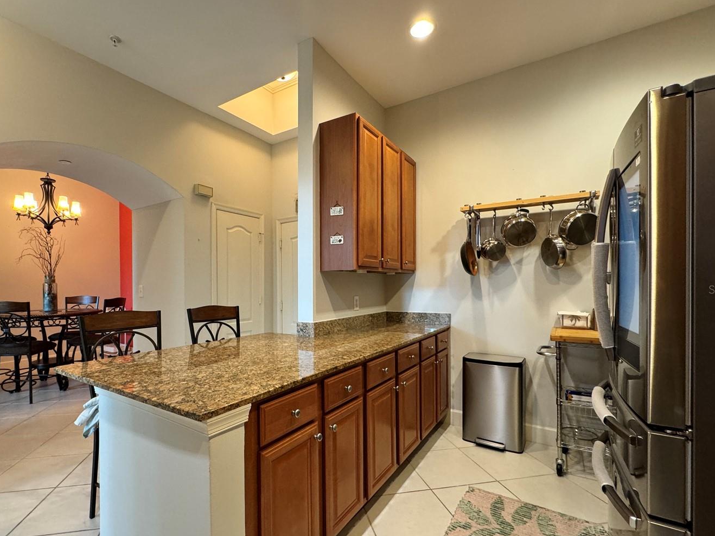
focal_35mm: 17
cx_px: 326
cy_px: 289
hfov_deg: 90.8
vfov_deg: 74.6
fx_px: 351
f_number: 2.2
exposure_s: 1/60
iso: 250
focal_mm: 2.22
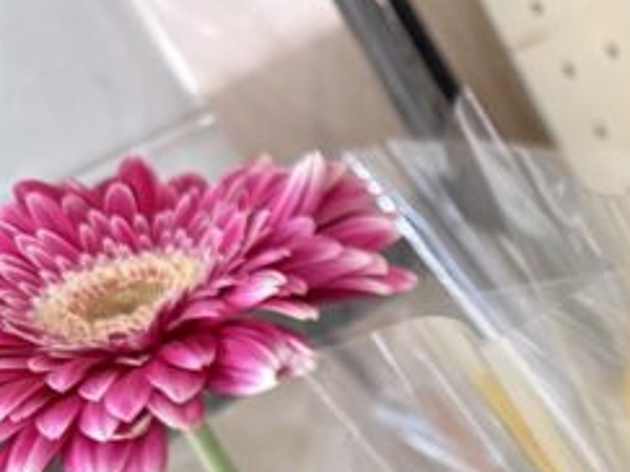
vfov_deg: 14.2
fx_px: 1728
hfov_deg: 17.4
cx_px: 1081
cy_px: 778
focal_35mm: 95
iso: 320
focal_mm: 6.76
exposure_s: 1/60
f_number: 1.78
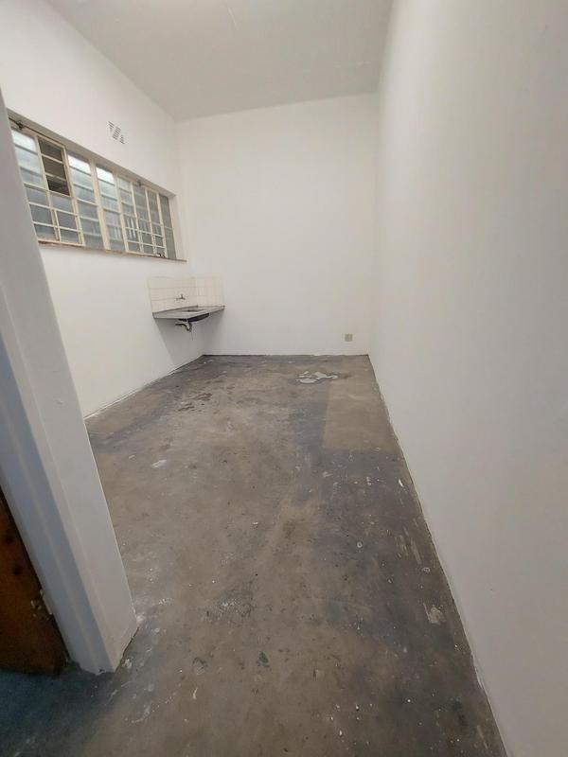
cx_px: 284
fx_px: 284
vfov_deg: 106.2
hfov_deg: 89.9
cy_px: 378
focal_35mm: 13
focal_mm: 1.74
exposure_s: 1/33
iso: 320
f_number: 2.2
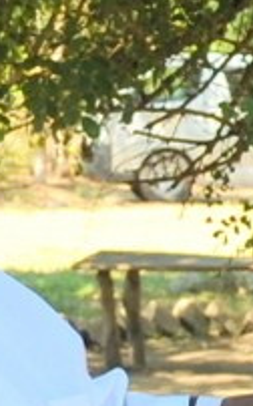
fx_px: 1293
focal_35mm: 117
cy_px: 371
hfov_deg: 11.1
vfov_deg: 17.5
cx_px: 4
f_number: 5
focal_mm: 29
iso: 800
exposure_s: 1/800
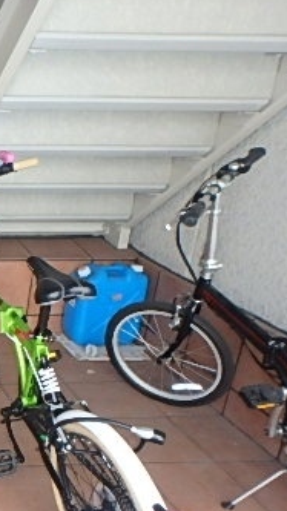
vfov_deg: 46.2
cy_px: 298
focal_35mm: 44
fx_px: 596
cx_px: -193
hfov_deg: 20.9
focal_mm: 3.7
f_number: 3.5
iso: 250
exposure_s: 1/30
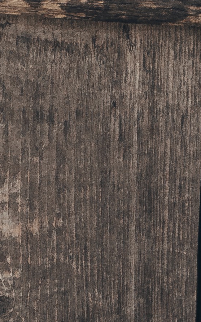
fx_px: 2708
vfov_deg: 6.3
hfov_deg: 4.1
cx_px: -327
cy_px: -615
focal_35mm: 309
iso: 640
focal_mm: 45
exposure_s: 1/1250
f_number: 2.8
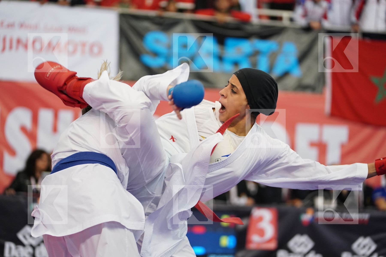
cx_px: 193
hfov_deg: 15.8
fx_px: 1394
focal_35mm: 130
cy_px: 128
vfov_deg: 10.5
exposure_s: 1/1000
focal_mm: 130
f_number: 2.8
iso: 3200
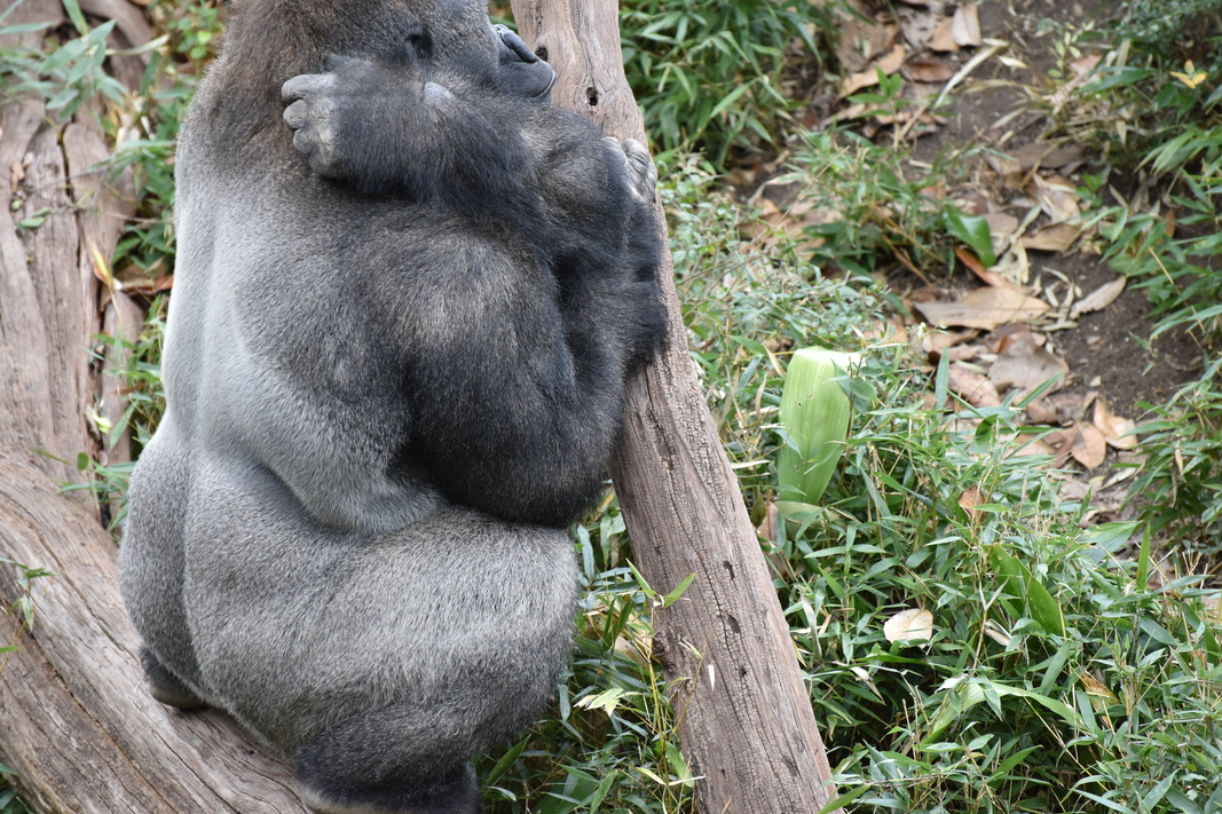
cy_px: 343
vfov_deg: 5.9
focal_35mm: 234
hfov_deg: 8.8
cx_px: 568
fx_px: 7941
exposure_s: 1/400
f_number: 5.3
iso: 1400
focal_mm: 195
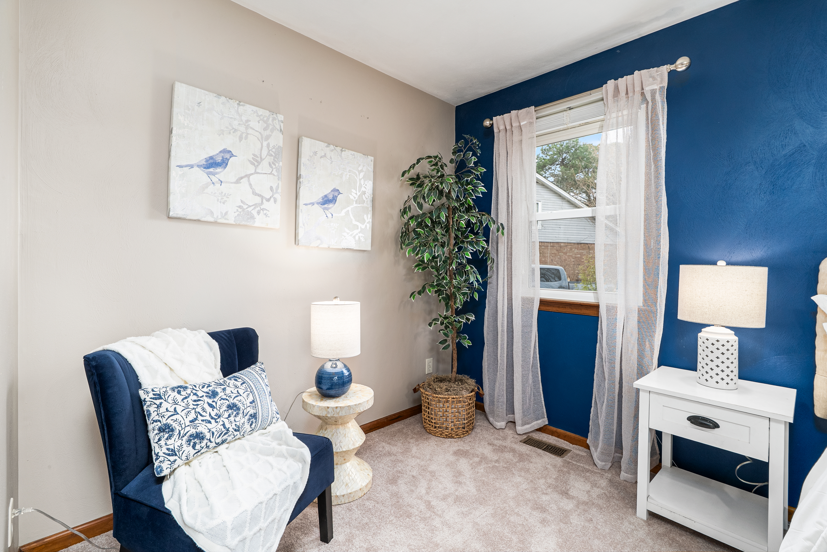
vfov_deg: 73.8
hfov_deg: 96.7
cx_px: 414
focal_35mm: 16
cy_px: 276
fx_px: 368
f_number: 7.1
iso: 400
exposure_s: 1/5
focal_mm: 16
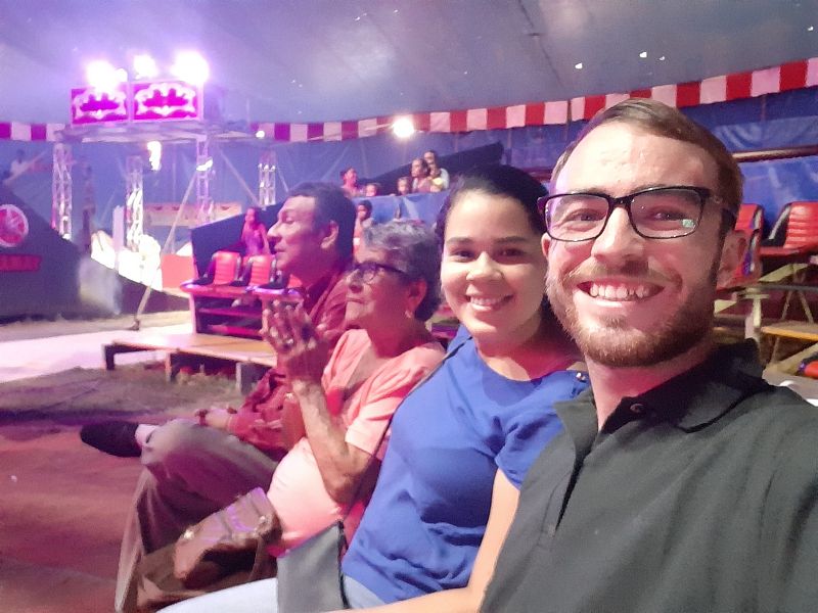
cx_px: 409
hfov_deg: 58.4
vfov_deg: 45.4
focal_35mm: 31
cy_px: 306
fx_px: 733
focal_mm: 3.75
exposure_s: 1/8
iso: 2000
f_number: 2
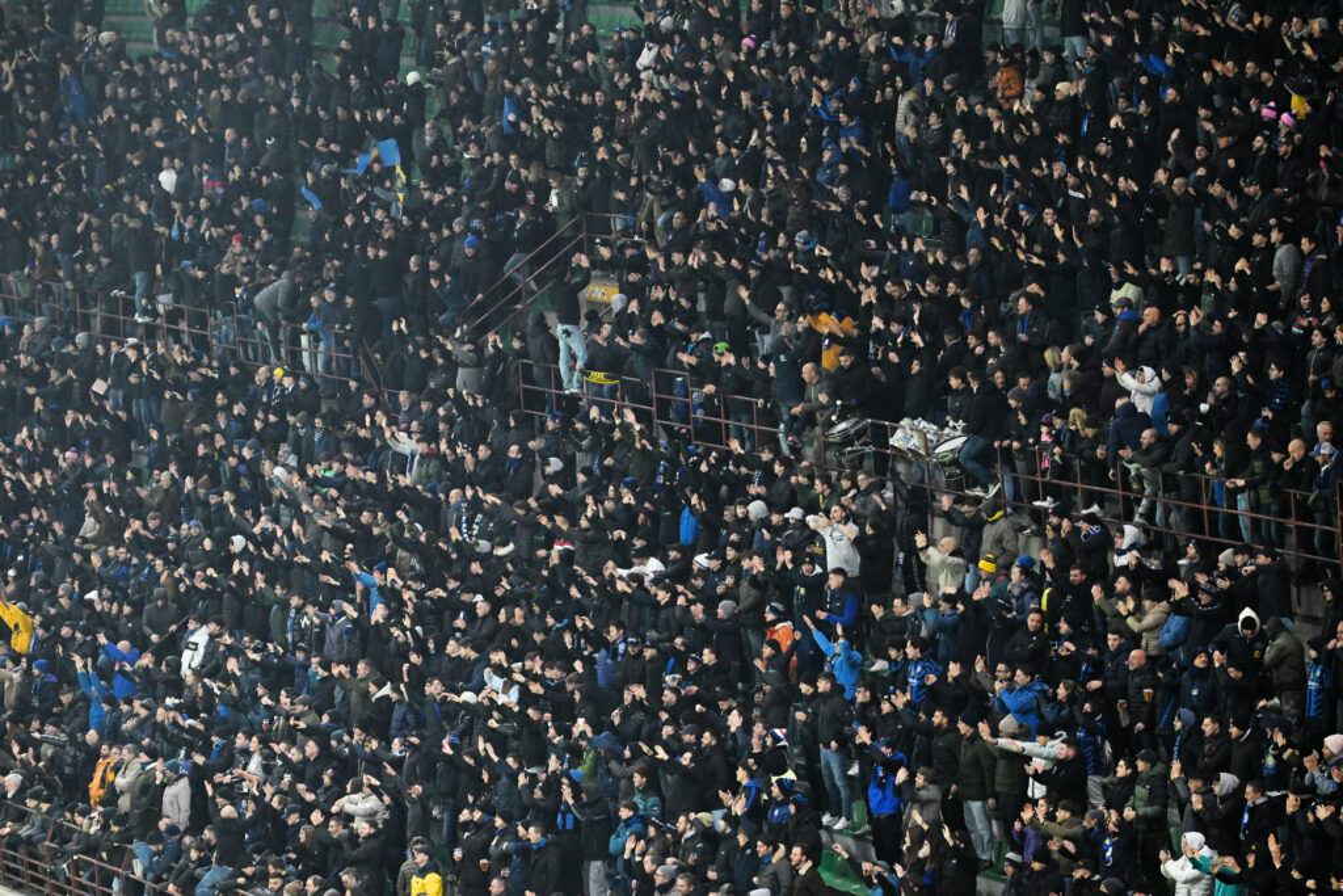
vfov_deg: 7.6
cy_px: 448
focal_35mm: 180
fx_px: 6715
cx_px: 672
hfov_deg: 11.4
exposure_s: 1/125
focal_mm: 180
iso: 4000
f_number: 5.6
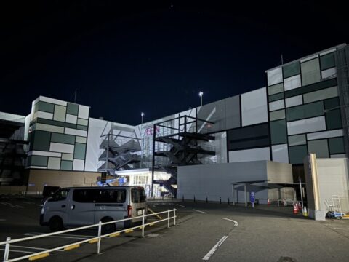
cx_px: 174
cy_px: 131
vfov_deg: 53.1
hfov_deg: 67.3
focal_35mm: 26
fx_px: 262
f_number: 1.6
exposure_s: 1/9
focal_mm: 5.96
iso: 1250
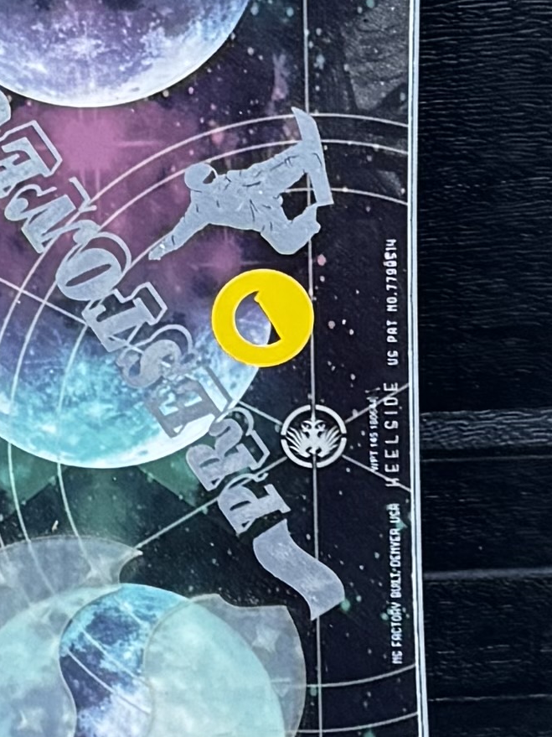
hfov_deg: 9.5
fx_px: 3318
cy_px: 148
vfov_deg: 12.6
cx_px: 130
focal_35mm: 156
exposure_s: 1/40
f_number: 1.78
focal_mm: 6.76
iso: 640
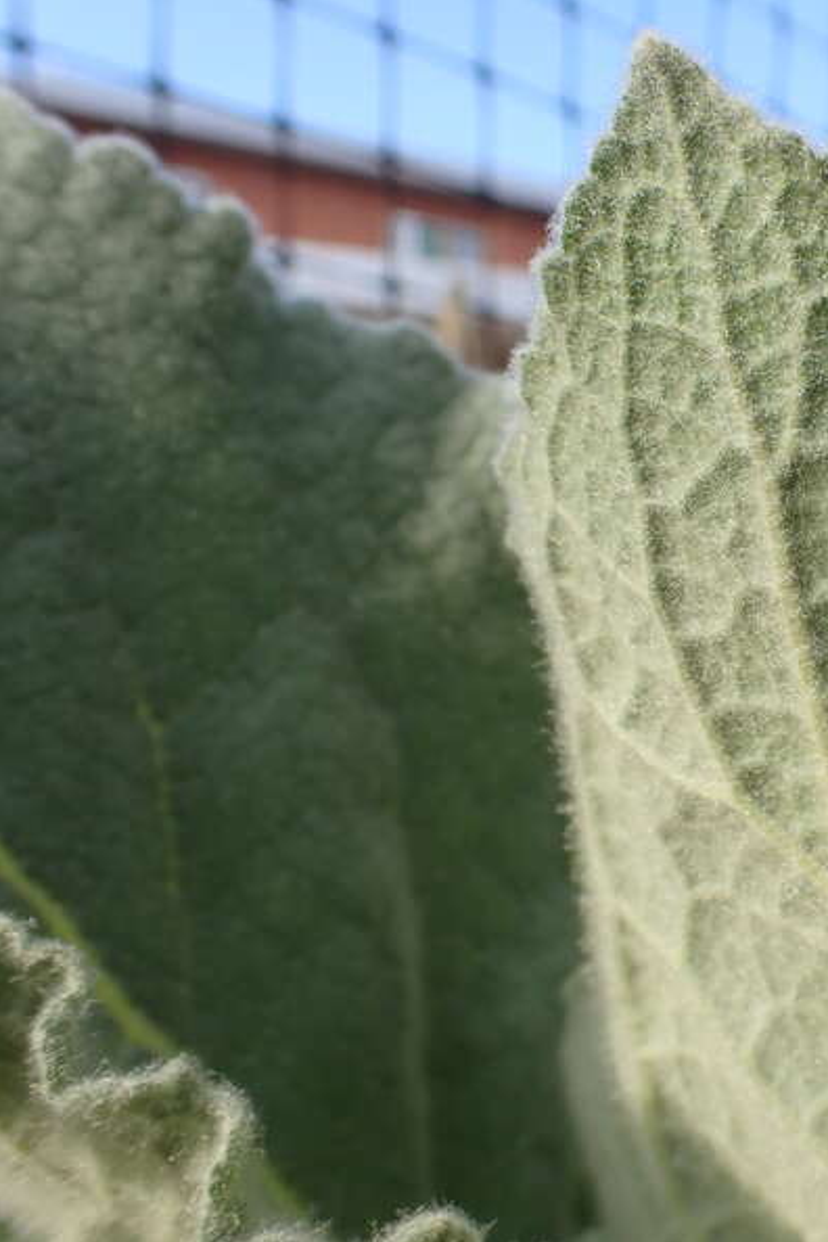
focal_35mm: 42
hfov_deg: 29.7
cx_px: 832
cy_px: 623
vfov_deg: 46.4
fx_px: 1449
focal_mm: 5.4
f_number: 3.2
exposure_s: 1/320
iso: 100
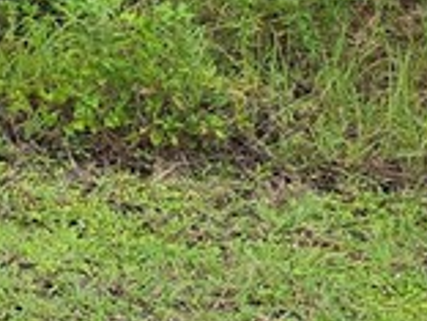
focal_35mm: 151
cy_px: -247
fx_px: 1863
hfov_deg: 9.5
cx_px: -933
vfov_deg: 9.4
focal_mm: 6.4
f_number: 1.8
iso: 12
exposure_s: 1/452
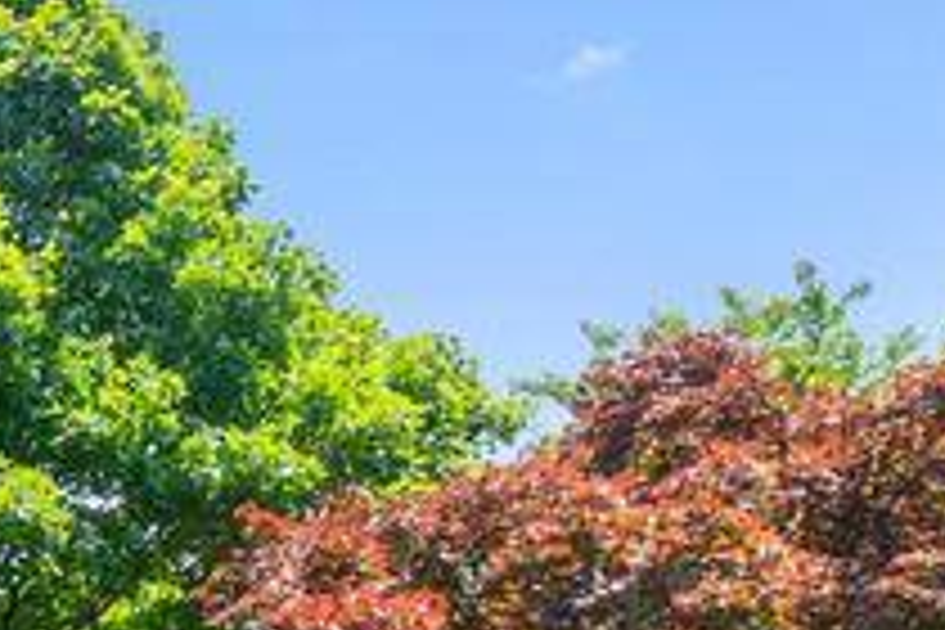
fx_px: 1916
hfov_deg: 22.4
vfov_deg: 17.2
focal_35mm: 73
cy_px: 884
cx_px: -504
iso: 160
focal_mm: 10
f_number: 7.1
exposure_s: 1/160
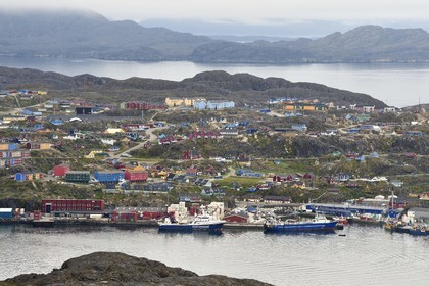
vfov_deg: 7.4
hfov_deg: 11.1
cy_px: 143
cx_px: 214
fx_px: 2204
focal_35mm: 185
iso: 400
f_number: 8
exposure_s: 1/400
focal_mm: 185
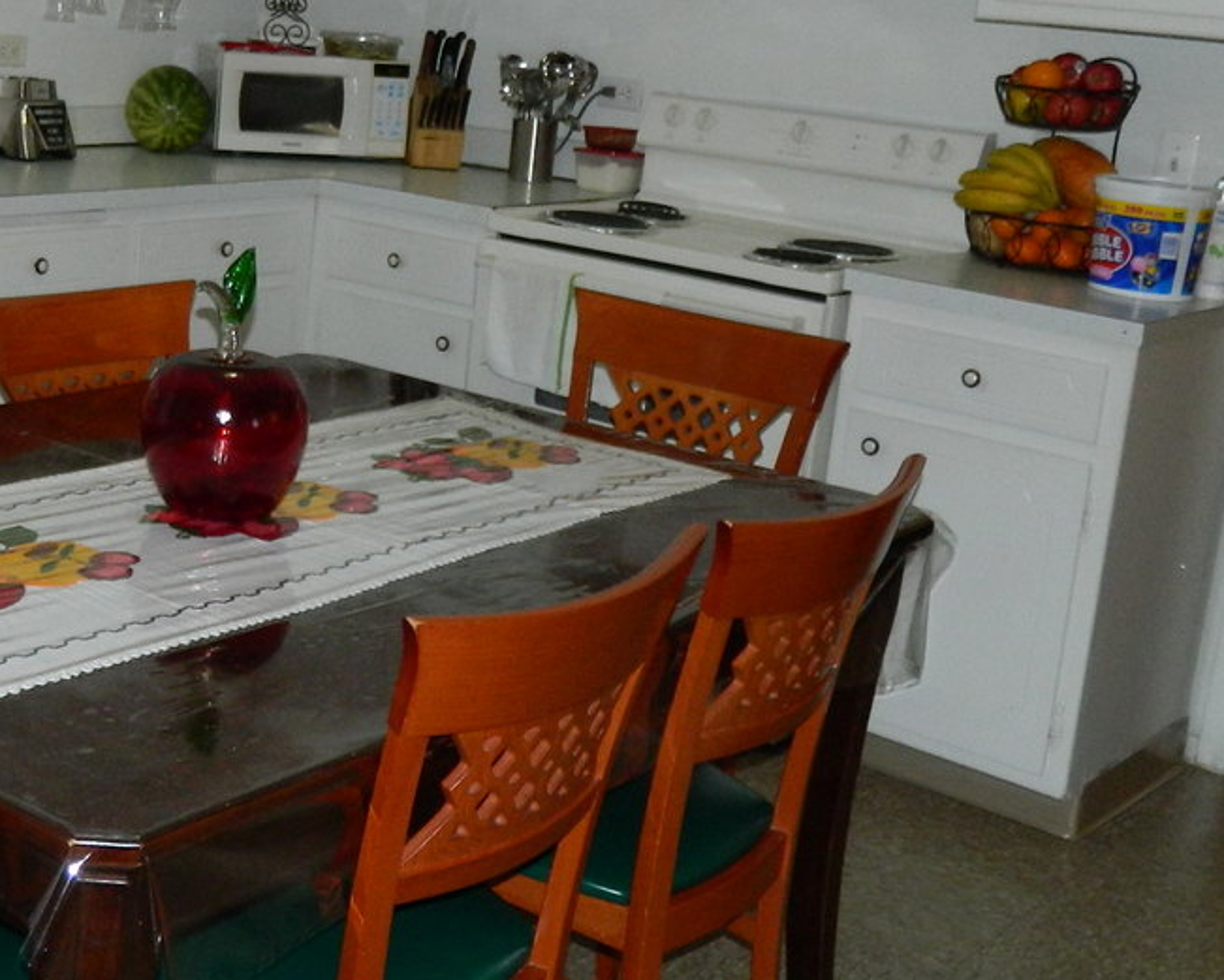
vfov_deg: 27.9
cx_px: 209
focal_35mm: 54
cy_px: 318
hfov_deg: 33.5
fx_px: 1956
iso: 200
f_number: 3.1
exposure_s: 1/30
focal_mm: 4.5
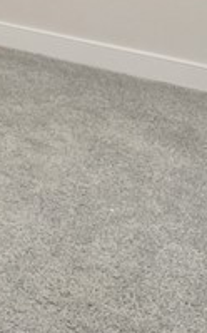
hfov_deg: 12.8
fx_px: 706
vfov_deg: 20.2
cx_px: -289
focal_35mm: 78
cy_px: -243
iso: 400
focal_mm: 14
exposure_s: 1/100
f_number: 8
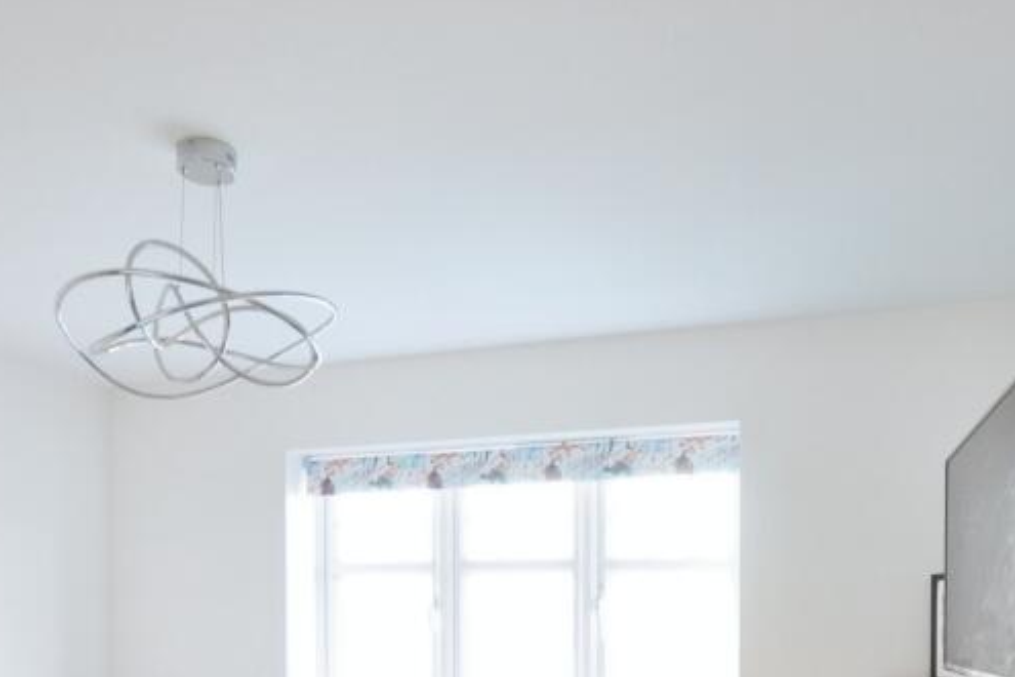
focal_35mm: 31
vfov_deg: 38.3
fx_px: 874
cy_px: 655
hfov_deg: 60.3
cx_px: 529
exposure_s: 1/30
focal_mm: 10
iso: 800
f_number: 3.5
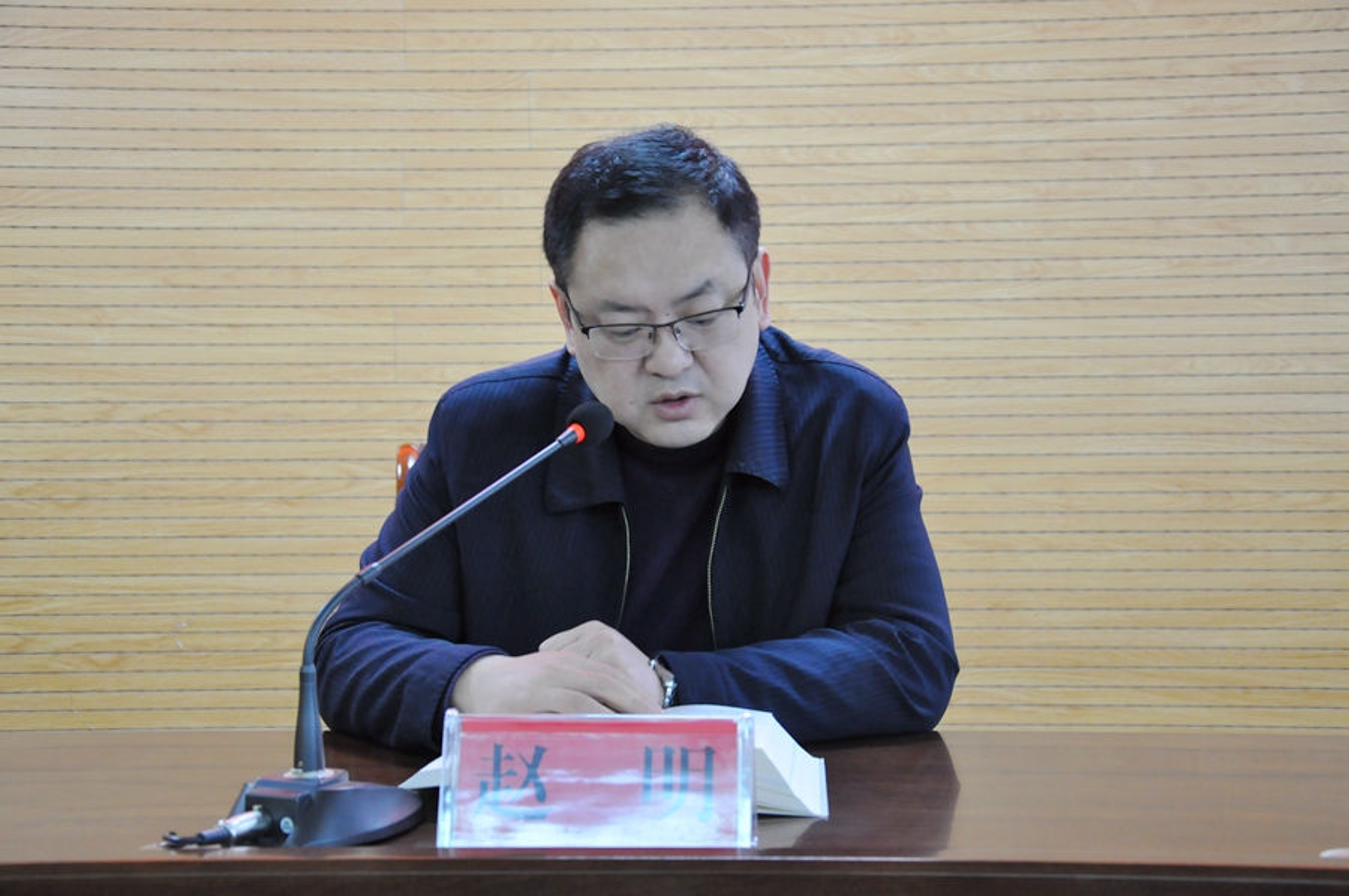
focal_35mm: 60
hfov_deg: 33.4
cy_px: 448
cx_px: 674
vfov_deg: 22.6
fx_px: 2246
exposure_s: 1/30
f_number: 4.5
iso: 1600
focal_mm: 40
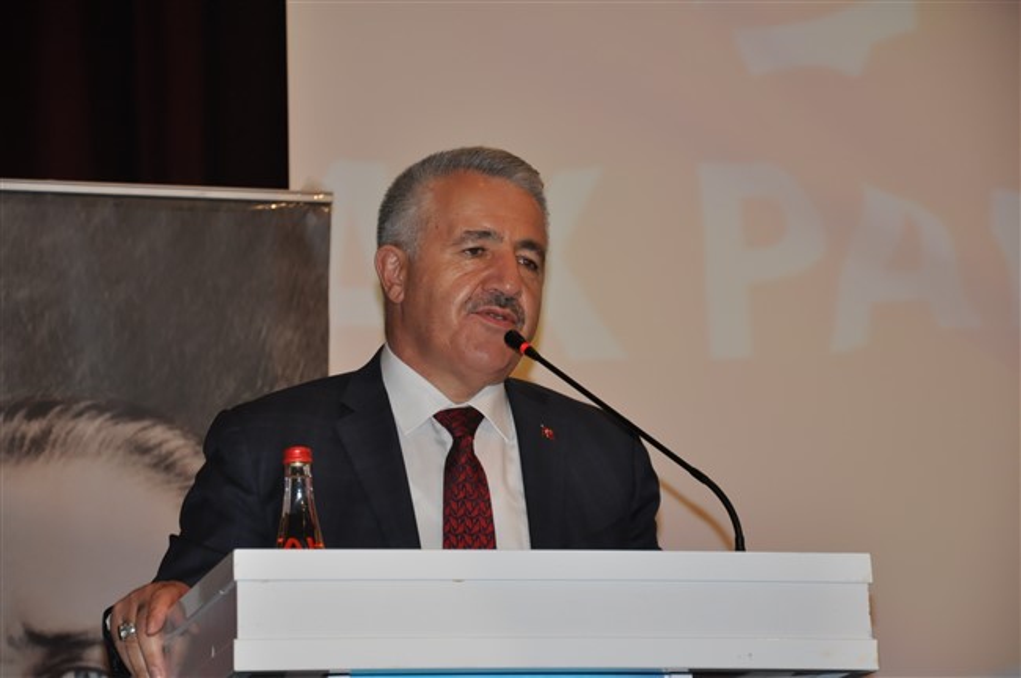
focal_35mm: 138
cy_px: 339
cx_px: 510
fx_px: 3910
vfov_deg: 9.9
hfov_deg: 14.9
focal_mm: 92
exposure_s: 1/60
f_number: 5.6
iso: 800
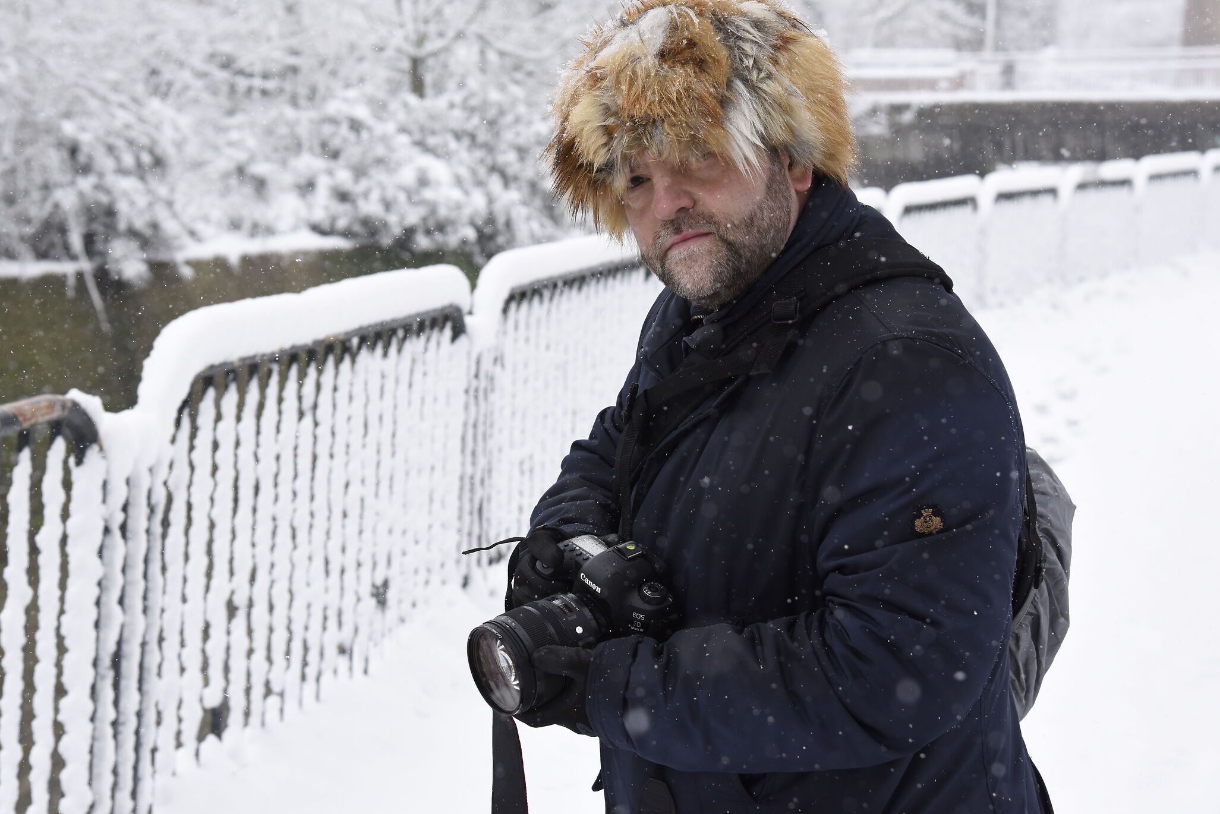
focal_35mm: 76
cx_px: 570
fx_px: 2576
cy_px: 341
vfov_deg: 17.9
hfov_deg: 26.6
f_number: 6.3
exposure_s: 1/1000
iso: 1000
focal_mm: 65
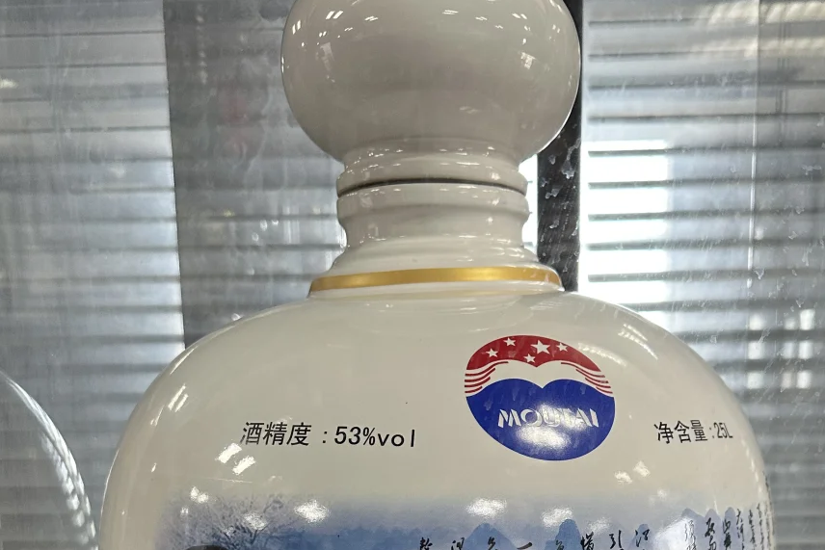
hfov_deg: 46.3
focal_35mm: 42
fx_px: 963
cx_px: 470
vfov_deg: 28.8
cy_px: 609
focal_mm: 6.86
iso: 250
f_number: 1.78
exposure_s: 1/105
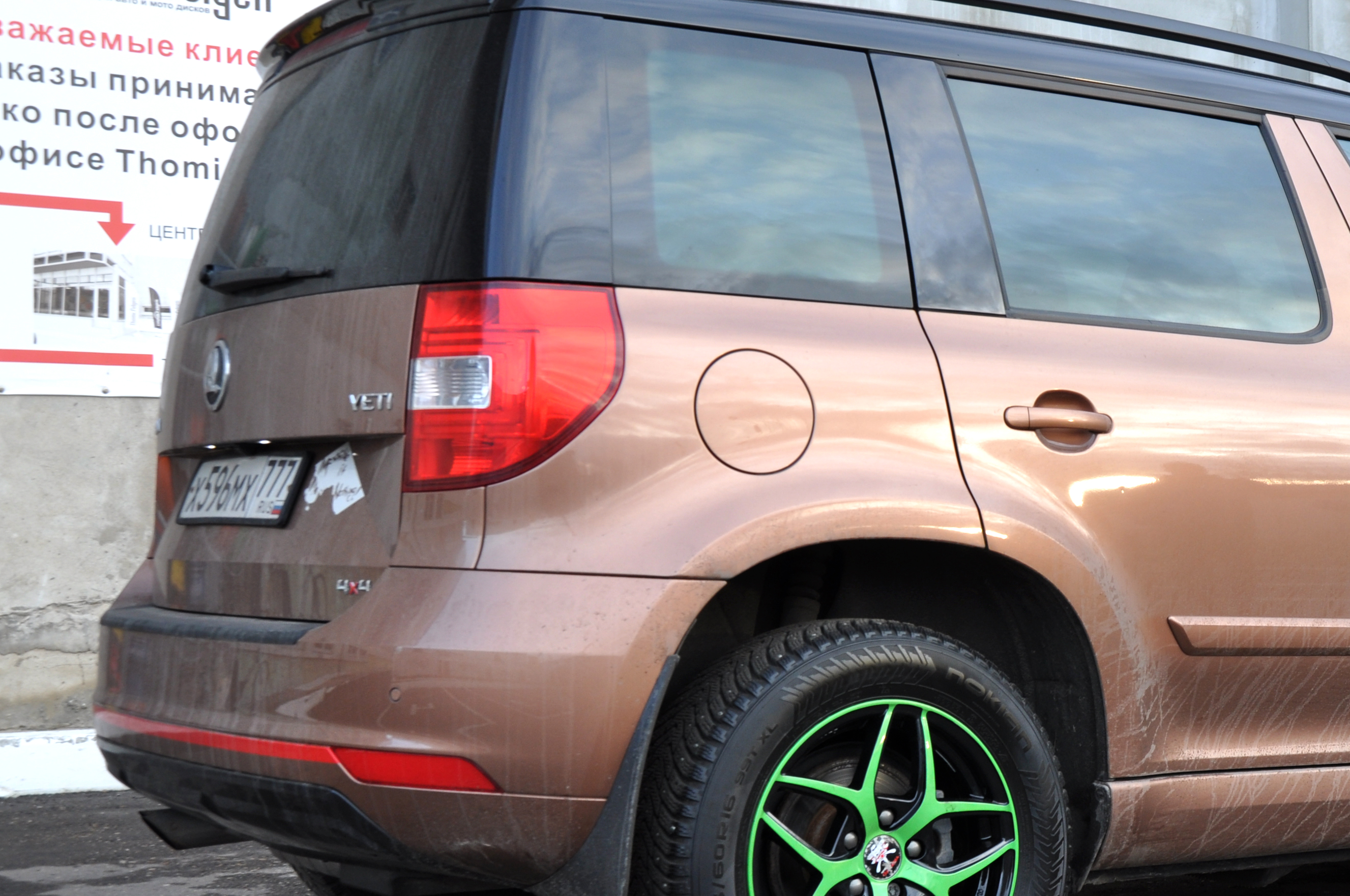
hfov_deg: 31.2
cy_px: 483
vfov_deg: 21.5
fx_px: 2360
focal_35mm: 63
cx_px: 1067
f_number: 6.3
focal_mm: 26
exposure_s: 1/40
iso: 200
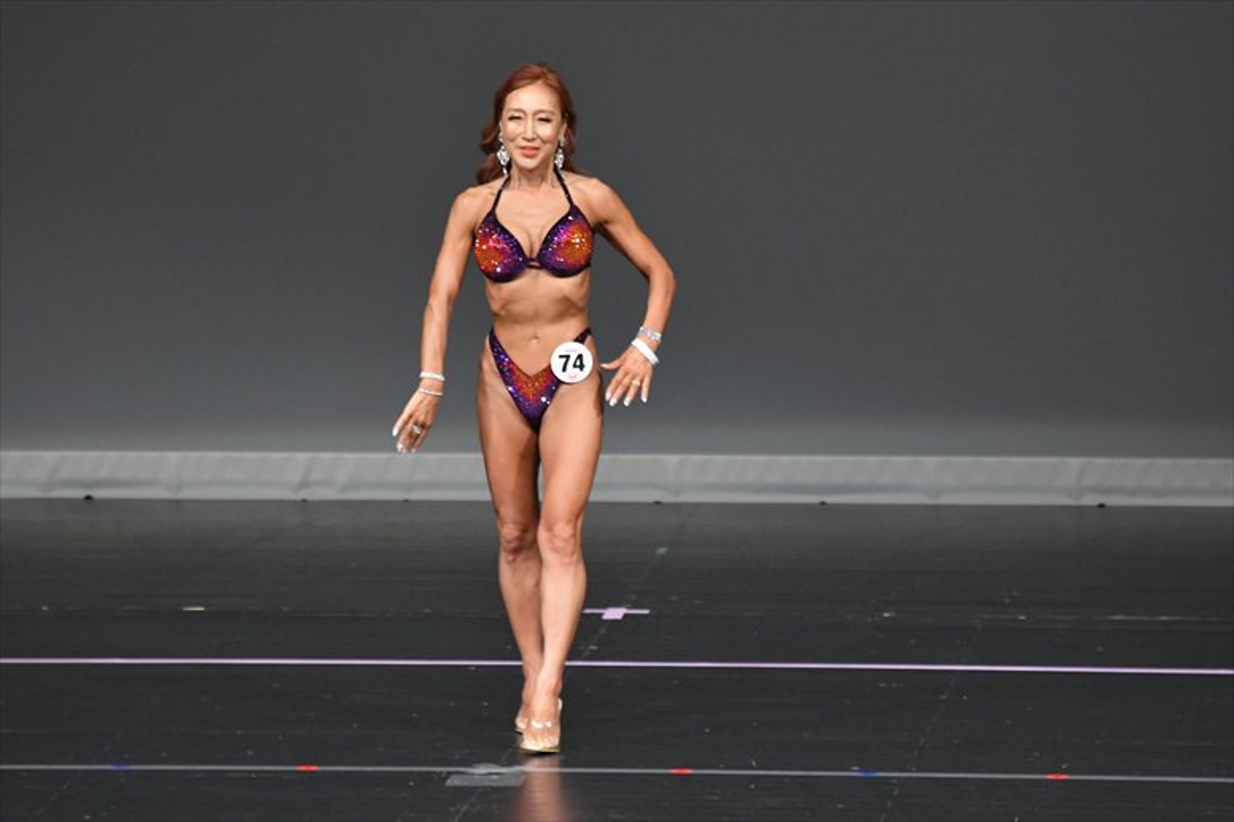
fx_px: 11820
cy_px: 411
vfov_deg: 4.0
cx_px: 617
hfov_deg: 6.0
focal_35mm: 345
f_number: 5.6
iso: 4000
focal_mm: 230
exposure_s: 1/400
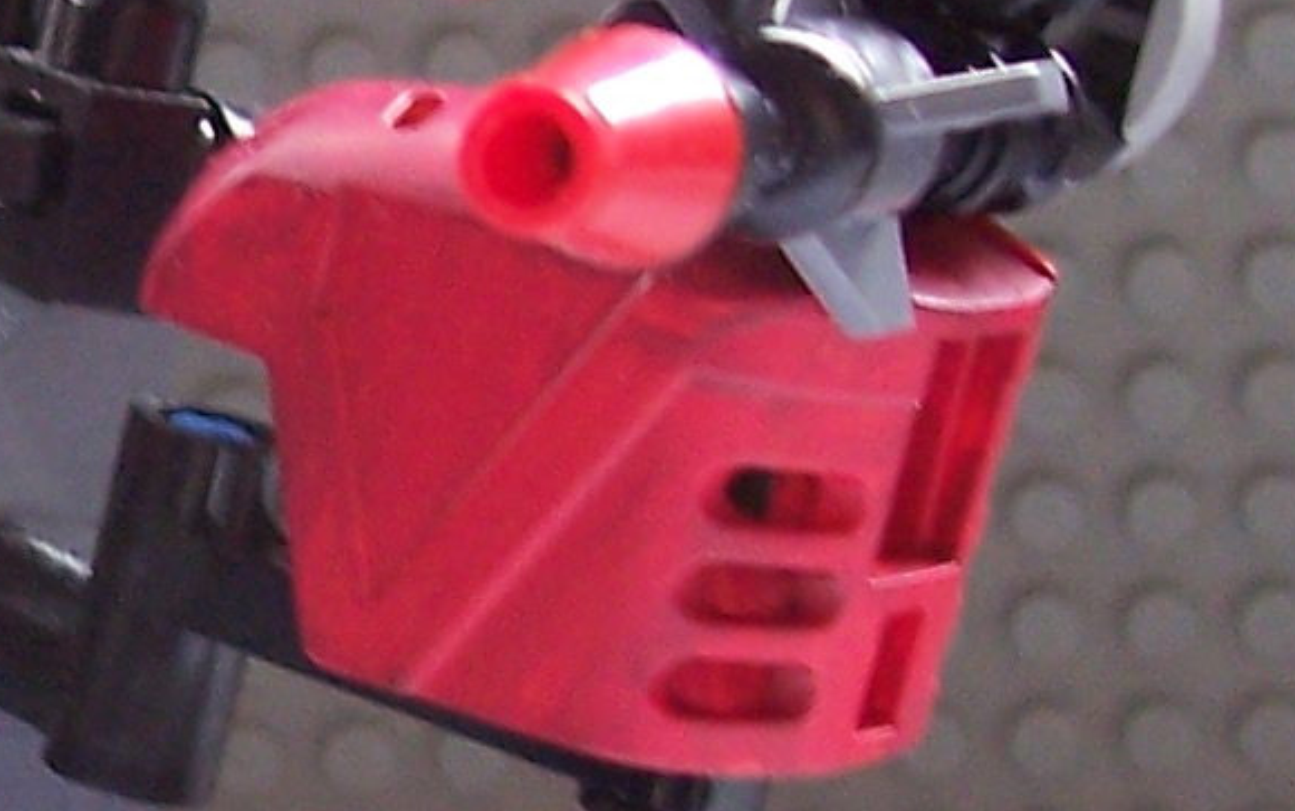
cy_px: 617
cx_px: -353
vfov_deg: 8.2
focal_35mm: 159
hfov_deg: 12.8
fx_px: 5614
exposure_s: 1/20
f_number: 2.7
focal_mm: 5.6
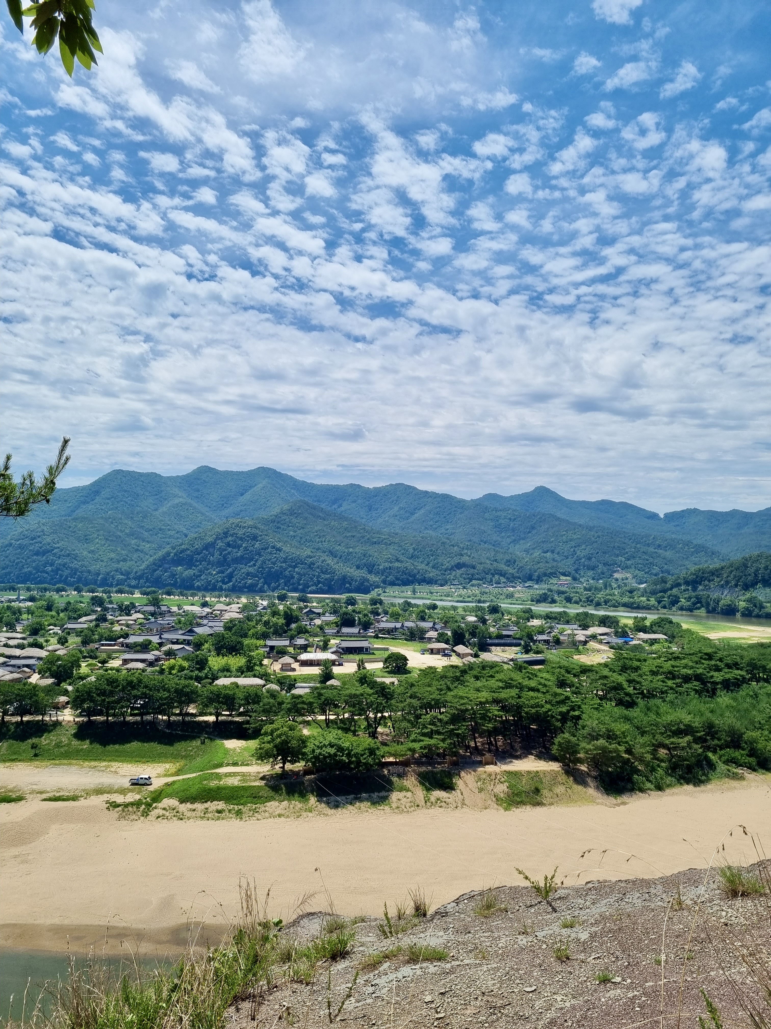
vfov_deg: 67.3
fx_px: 772
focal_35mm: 26
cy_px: 514
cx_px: 386
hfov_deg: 53.1
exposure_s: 1/6272
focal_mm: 5.4
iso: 50
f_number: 1.8
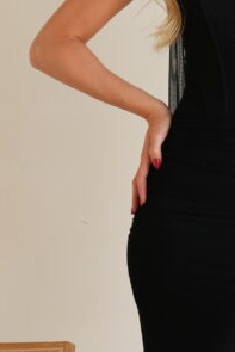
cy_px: 231
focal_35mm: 156
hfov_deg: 8.7
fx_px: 1530
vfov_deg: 13.1
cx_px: 229
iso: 640
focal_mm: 43.4
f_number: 4.5
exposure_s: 1/125
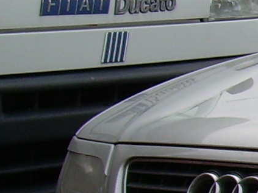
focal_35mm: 204
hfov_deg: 8.7
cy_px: 181
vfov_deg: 7.3
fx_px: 1520
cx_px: 659
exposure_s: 1/162
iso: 50
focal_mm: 6.3
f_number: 4.6
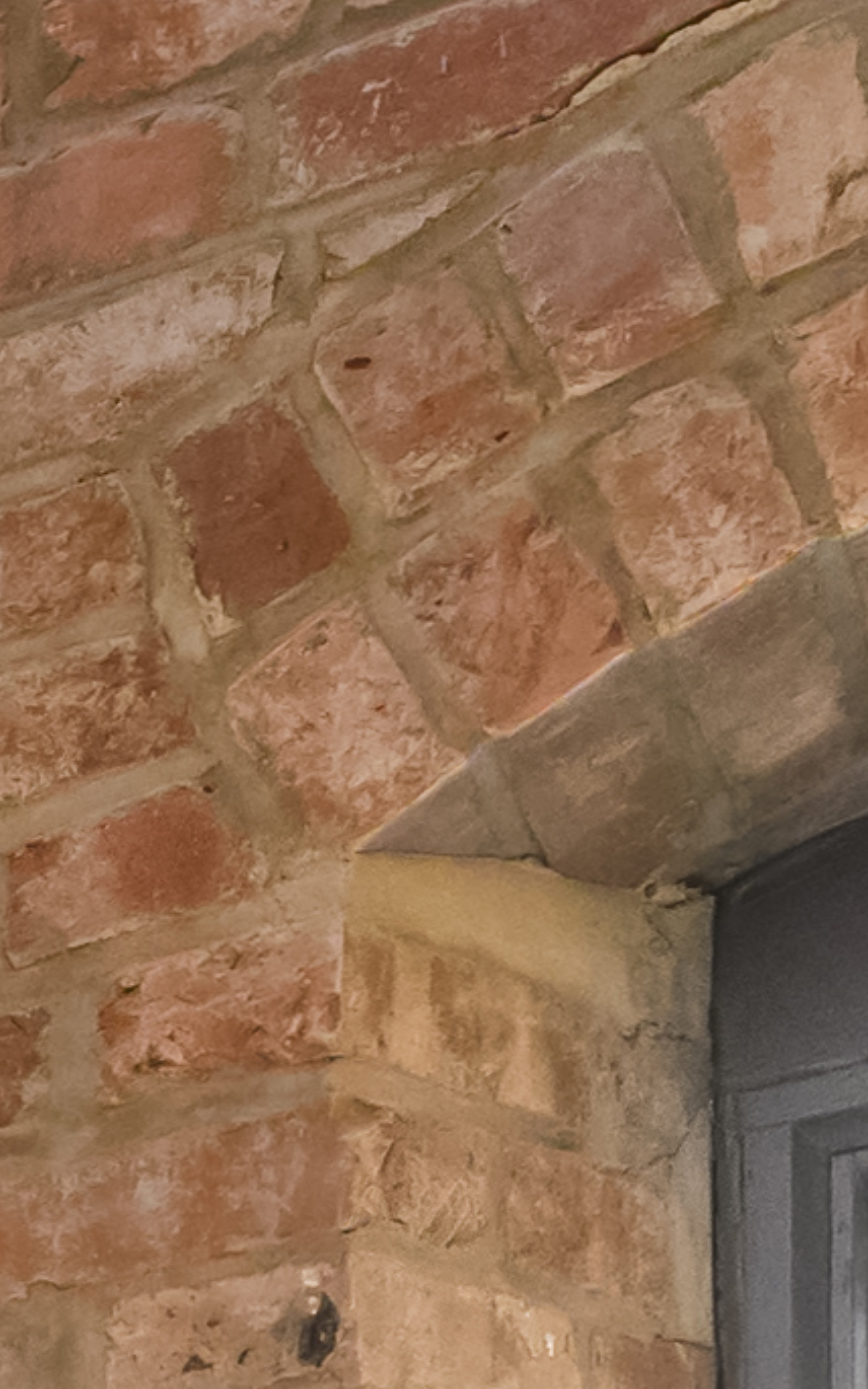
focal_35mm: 116
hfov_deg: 8.4
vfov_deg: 14.3
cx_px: -2168
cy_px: 2950
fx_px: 4391
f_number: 8
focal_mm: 13
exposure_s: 1
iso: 500
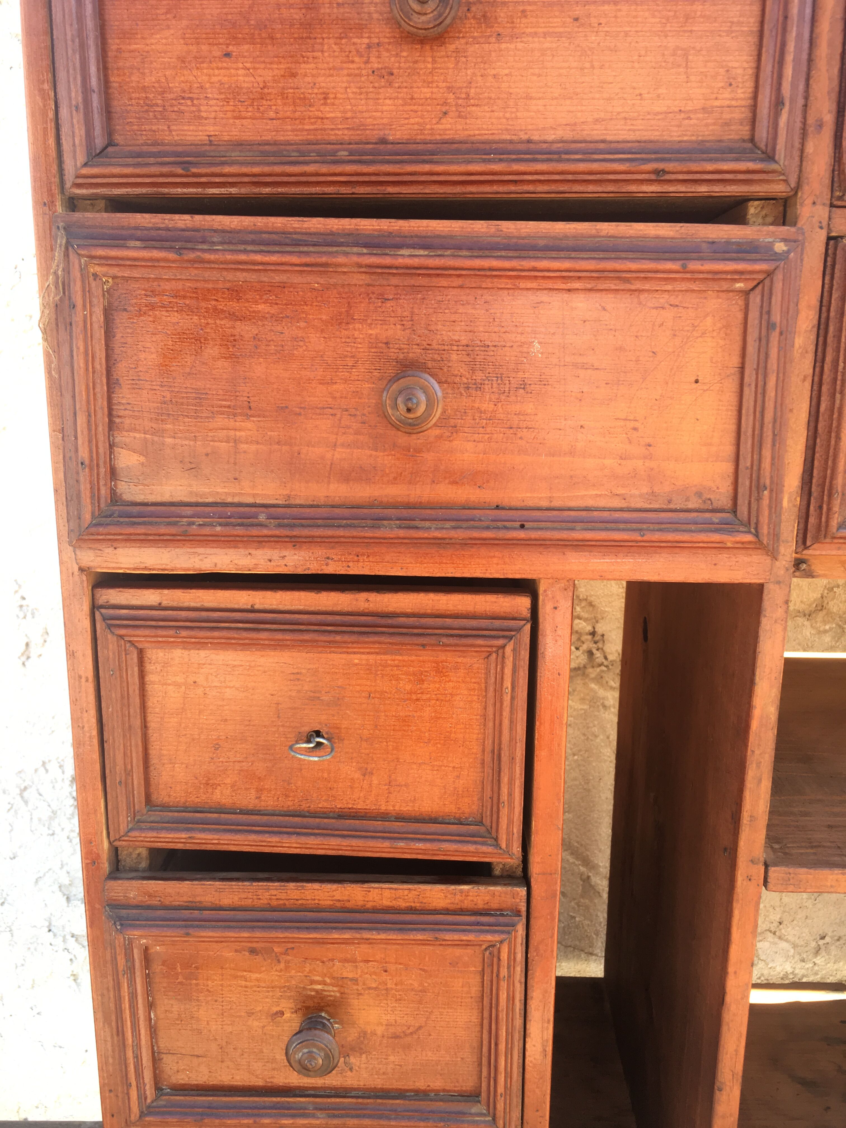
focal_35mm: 29
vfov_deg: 61.7
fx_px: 945
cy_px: 564
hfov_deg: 48.2
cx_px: 423
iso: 32
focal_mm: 4.15
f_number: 2.2
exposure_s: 1/100
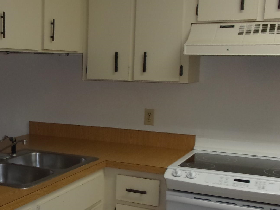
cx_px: 49
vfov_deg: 26.0
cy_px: 131
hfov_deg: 33.2
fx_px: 453
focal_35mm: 56
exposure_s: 1/34
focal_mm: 5.1
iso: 200
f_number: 3.9
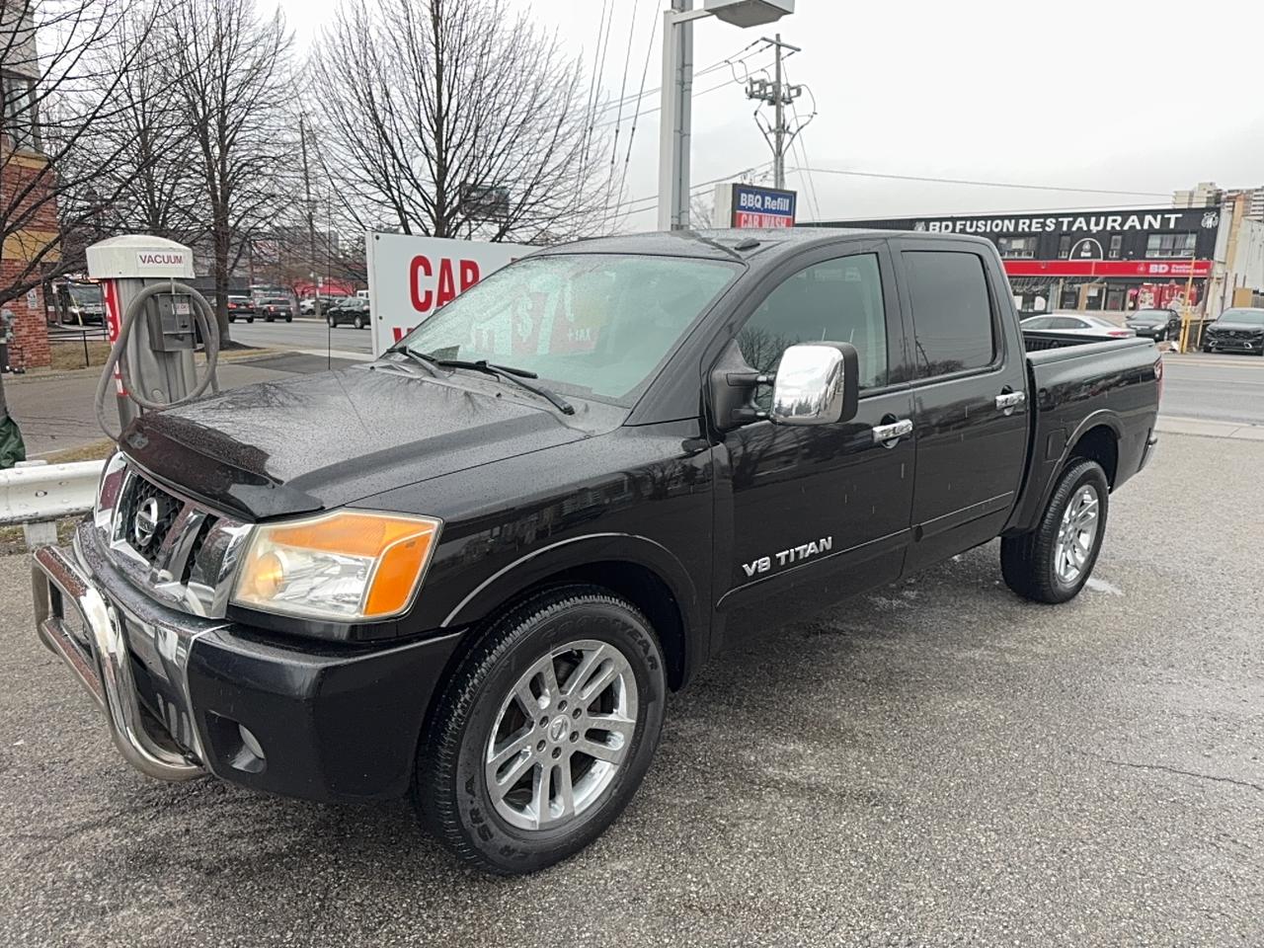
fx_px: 876
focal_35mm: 24
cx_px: 632
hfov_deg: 71.6
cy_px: 474
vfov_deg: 56.8
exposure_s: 1/435
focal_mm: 6.76
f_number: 1.78
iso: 50
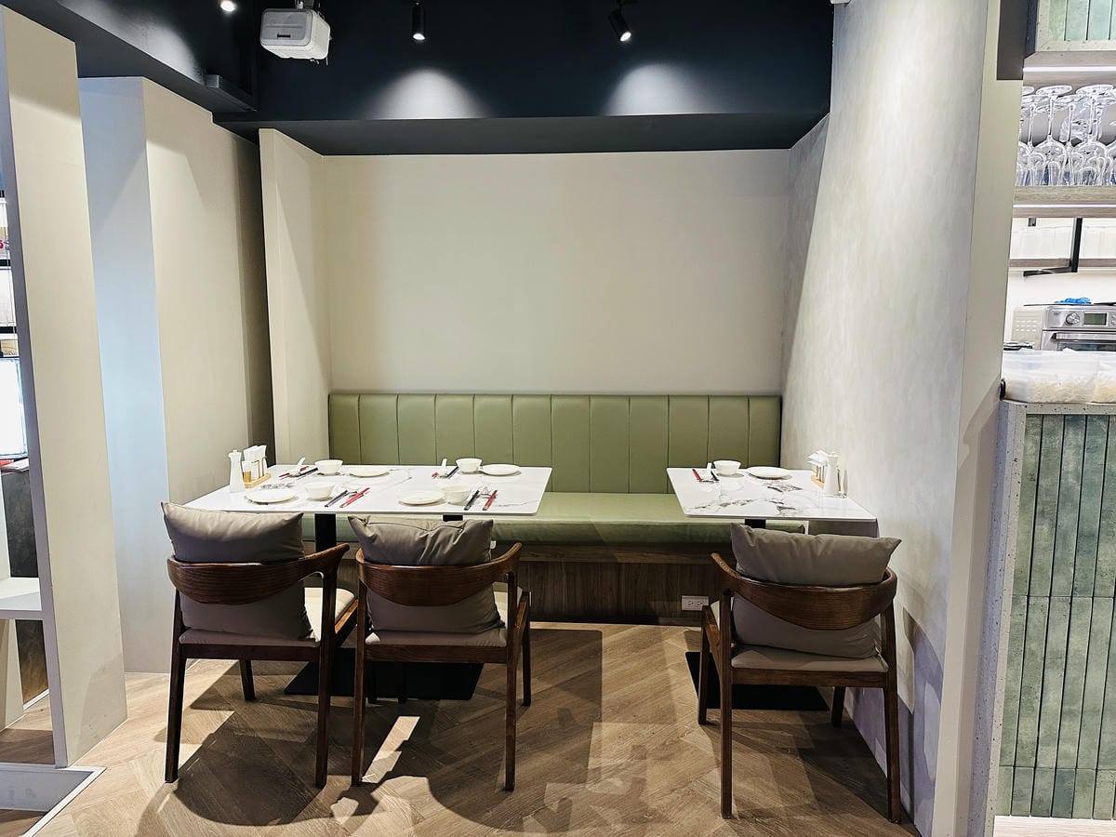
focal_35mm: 24
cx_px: 558
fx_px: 774
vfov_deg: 56.8
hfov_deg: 71.6
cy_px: 418
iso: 250
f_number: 1.78
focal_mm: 6.86
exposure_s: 1/60
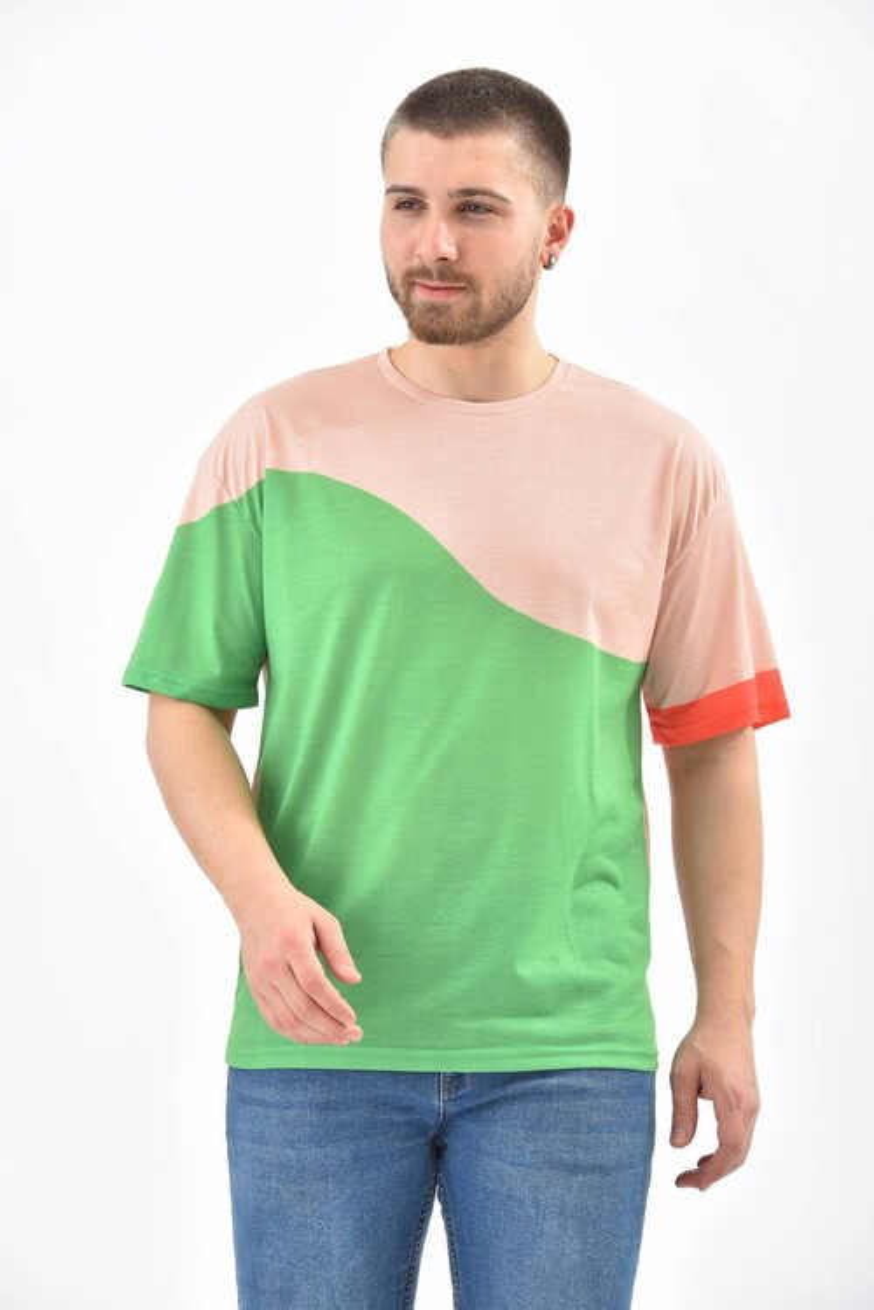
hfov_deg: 11.8
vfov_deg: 17.6
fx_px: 4224
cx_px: 437
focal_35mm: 116
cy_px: 655
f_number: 7.1
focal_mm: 116
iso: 100
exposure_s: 1/160
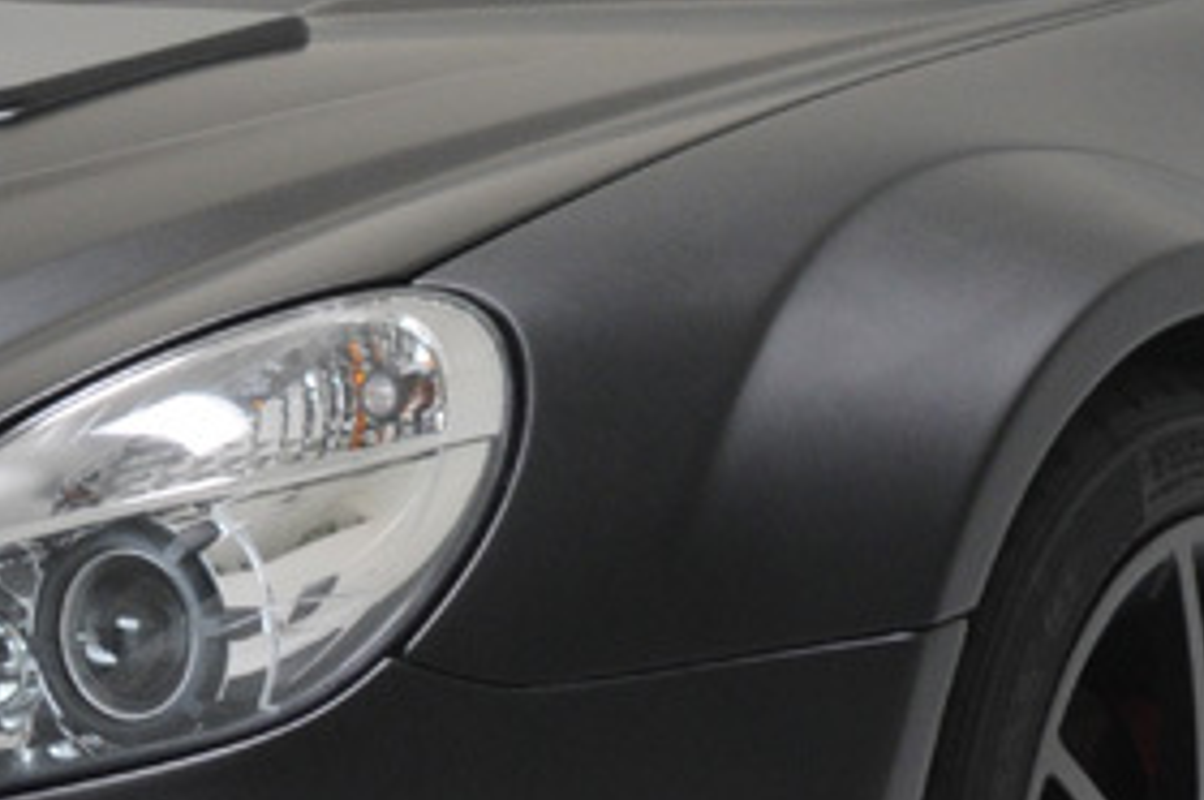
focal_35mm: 185
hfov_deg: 11.1
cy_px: 228
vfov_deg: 7.4
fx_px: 6190
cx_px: 168
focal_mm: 27
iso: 400
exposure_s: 1/8
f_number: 9
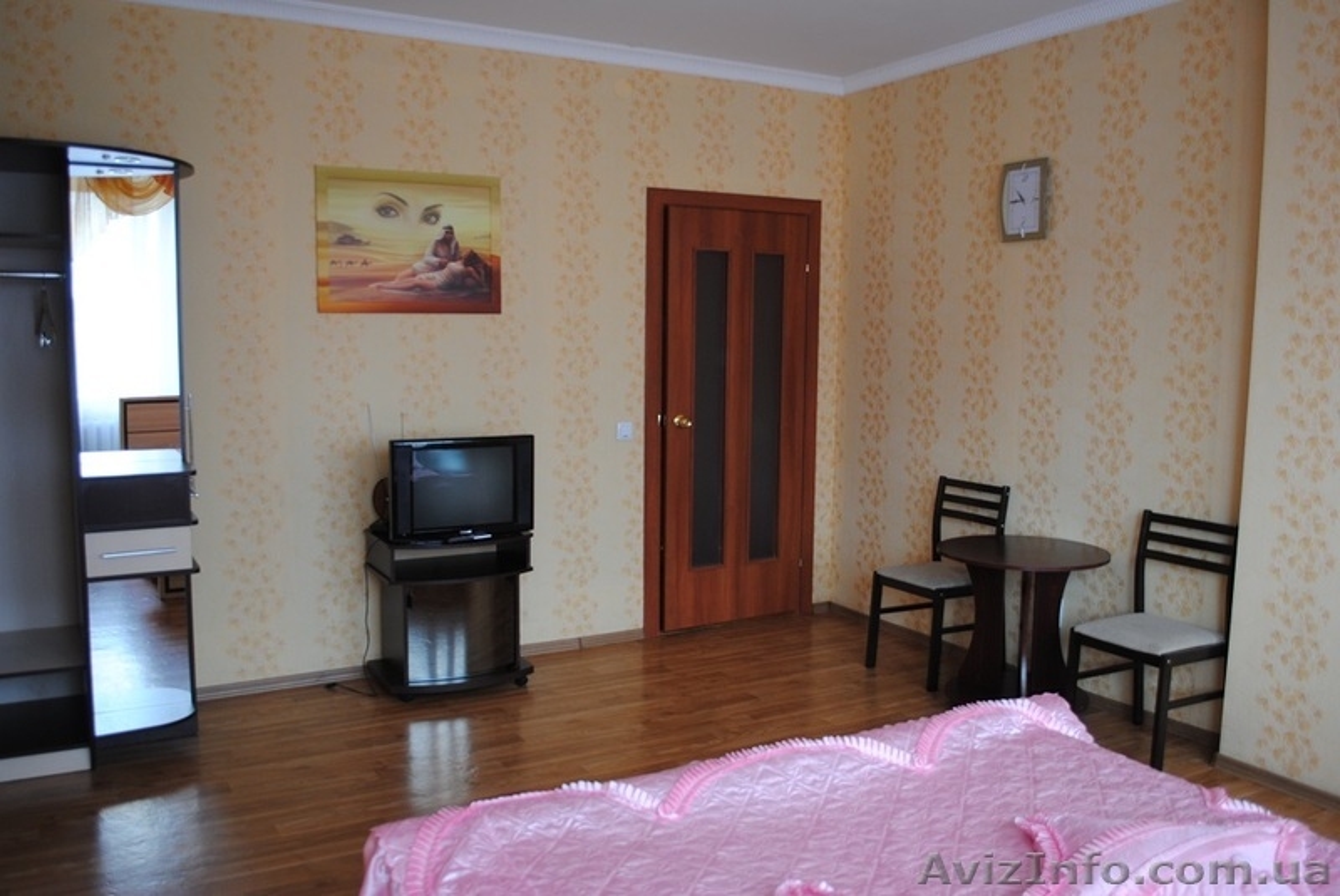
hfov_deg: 61.9
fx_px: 1118
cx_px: 670
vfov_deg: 43.7
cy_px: 448
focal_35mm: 30
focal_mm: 20
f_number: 3.8
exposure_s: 1/30
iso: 200
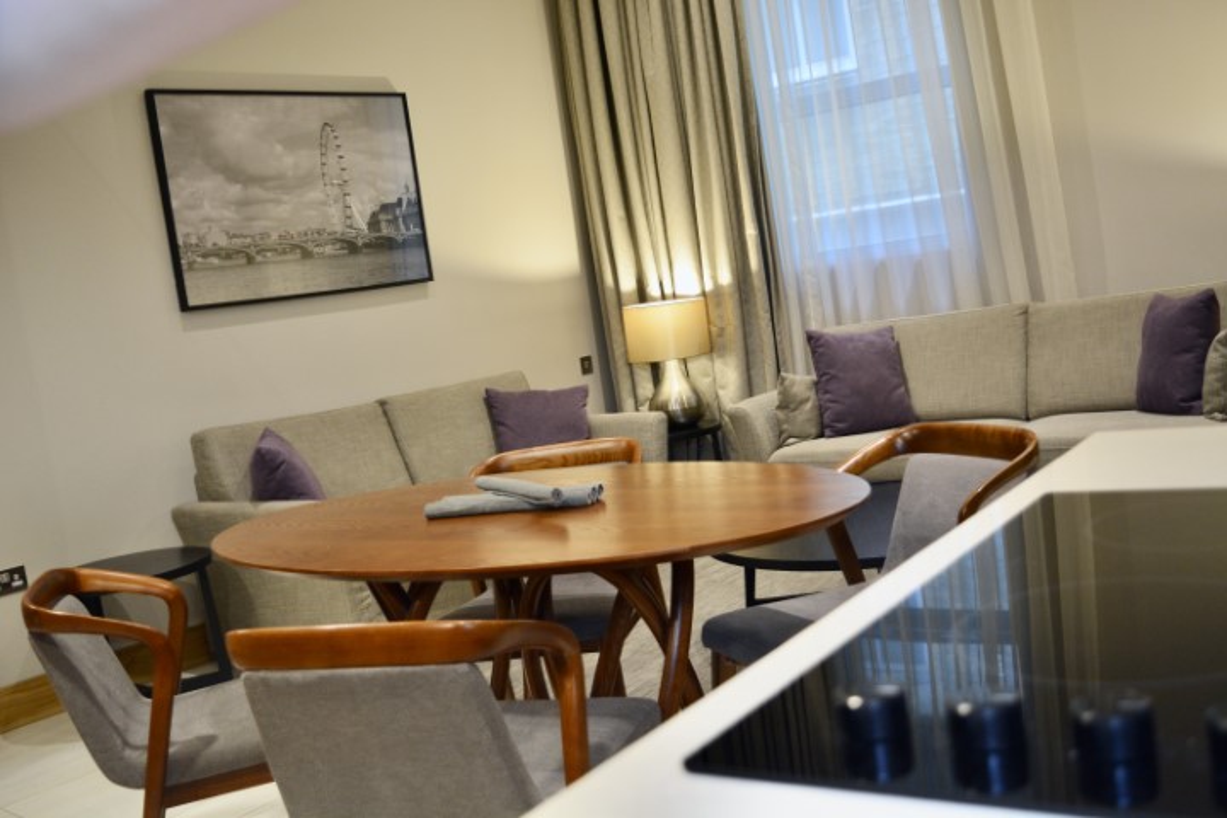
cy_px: 409
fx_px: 1278
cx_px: 614
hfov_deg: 51.3
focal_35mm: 38
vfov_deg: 35.5
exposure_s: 1/30
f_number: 4
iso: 800
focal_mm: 25
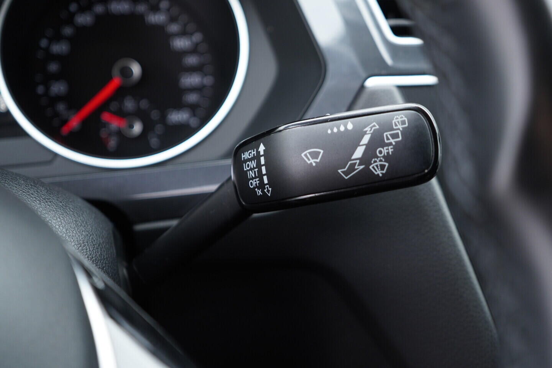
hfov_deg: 53.1
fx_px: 552
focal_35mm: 36
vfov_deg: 36.9
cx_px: 276
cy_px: 184
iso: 400
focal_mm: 24
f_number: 2.8
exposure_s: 1/40
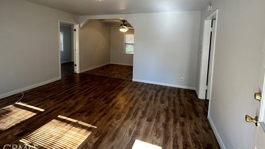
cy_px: 50
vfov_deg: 65.4
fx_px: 112
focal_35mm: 16
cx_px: 139
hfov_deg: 99.3
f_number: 2.2
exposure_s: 1/99
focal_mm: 2.22
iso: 80
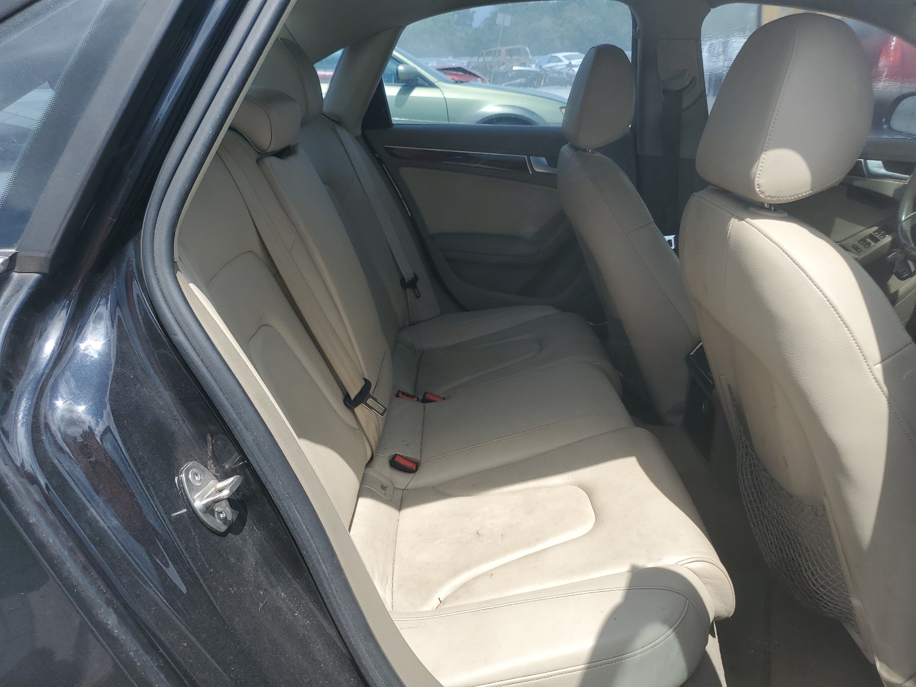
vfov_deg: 53.1
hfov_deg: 67.3
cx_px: 458
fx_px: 688
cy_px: 344
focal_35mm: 26
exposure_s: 1/2000
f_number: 1.5
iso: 50
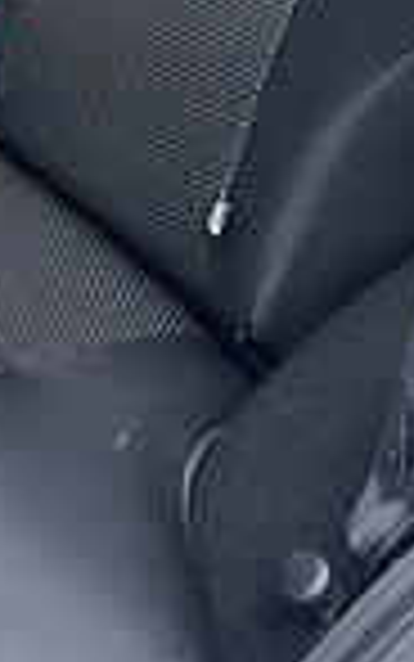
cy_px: -104
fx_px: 1858
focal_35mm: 103
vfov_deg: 19.2
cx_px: -382
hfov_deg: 11.6
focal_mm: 5.7
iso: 200
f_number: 1.5
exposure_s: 1/60
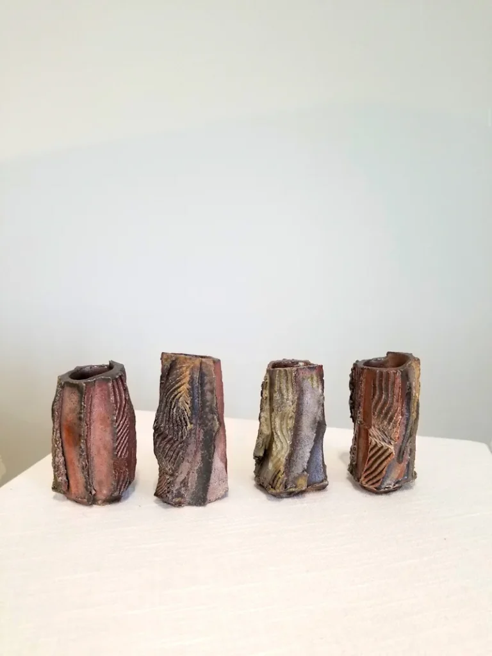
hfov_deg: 53.1
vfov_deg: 67.3
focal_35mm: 26
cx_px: 246
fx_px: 493
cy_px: 328
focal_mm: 4.25
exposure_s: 1/50
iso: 160
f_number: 1.7
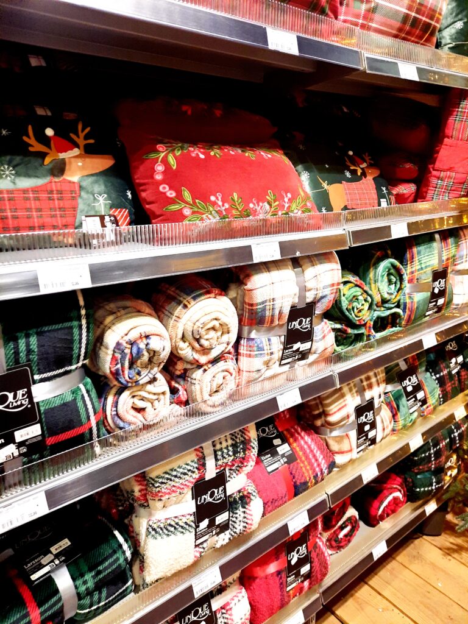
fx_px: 451
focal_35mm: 25
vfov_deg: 69.4
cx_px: 234
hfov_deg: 54.9
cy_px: 312
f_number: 2
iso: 320
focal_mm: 4.6
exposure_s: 1/25
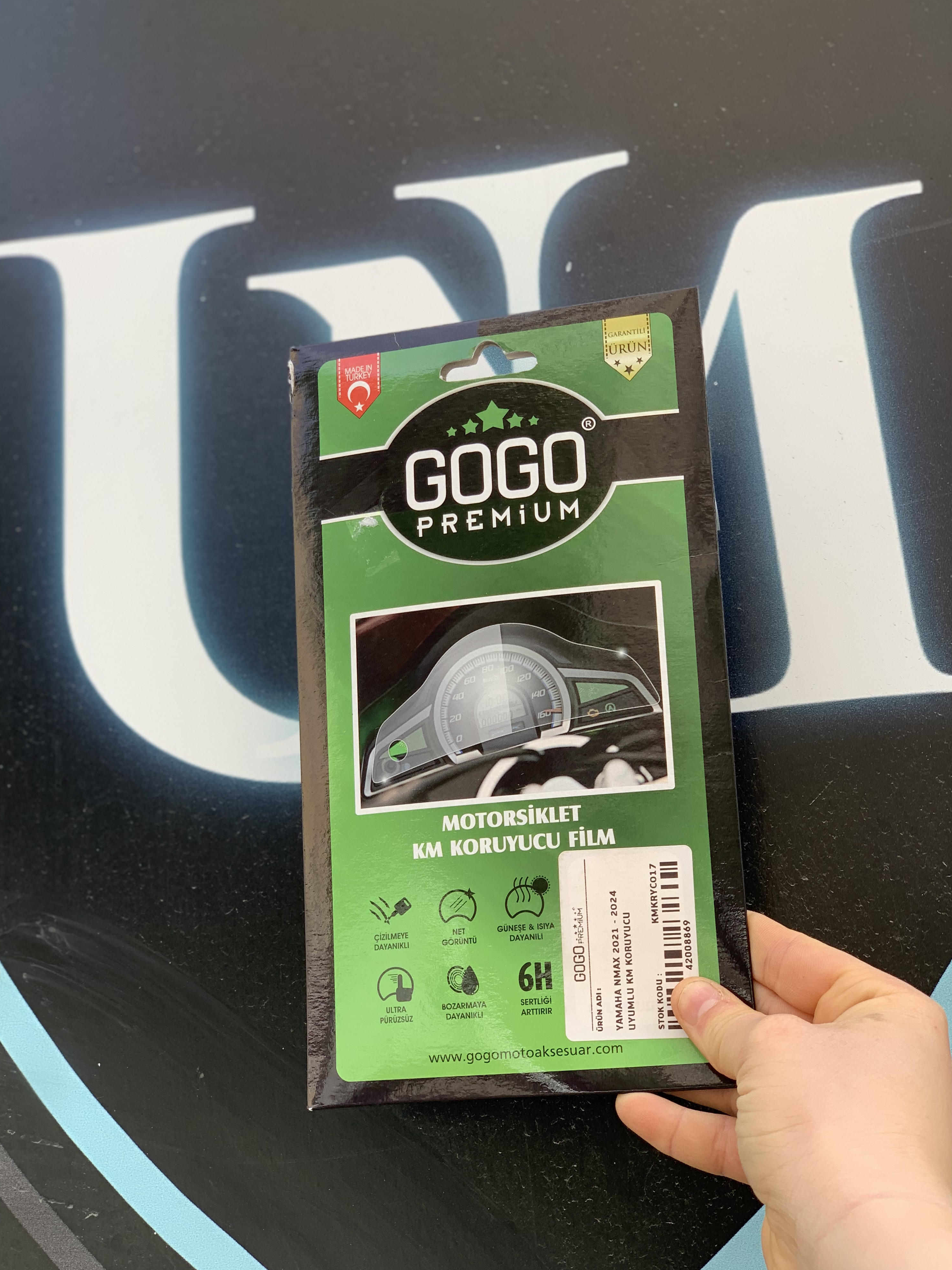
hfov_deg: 27.5
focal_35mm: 53
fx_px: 1943
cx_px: 471
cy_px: 638
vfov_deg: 36.2
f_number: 2.4
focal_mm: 6
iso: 16
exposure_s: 1/158
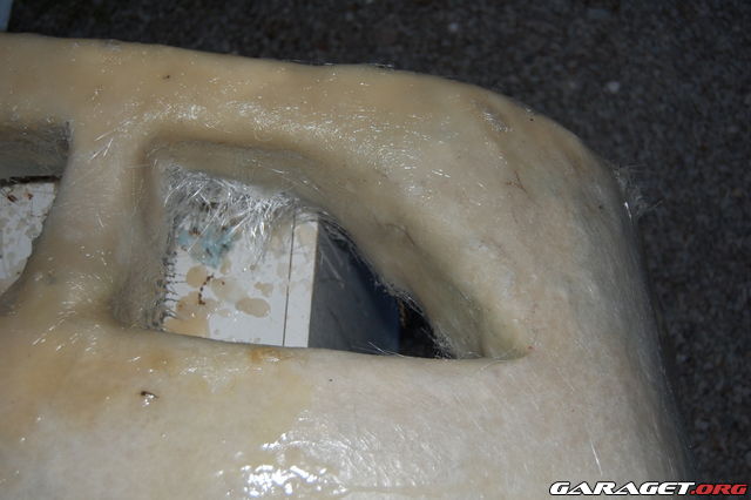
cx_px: 376
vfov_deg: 34.2
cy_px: 250
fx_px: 813
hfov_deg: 49.6
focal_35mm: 39
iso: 400
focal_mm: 26
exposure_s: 1/60
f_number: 4.2
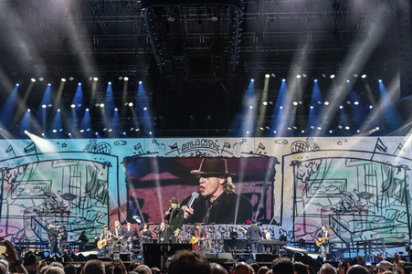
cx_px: 206
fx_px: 492
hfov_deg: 45.5
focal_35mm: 43
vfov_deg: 31.1
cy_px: 137
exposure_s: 1/250
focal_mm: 43
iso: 1600
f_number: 3.5
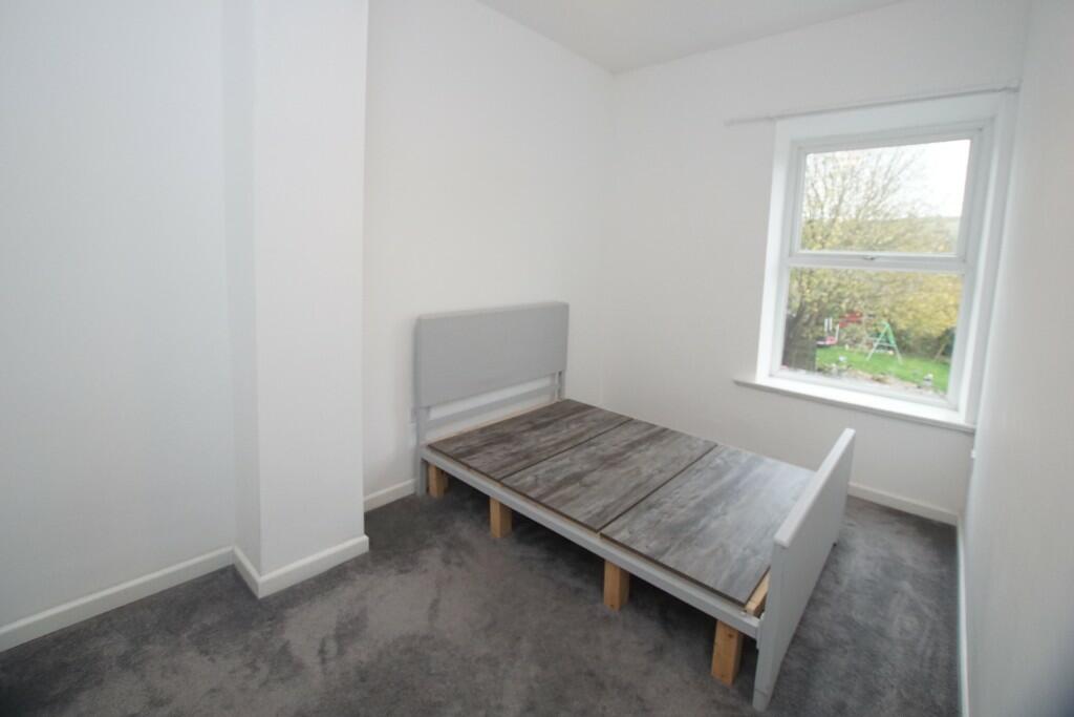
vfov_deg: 77.3
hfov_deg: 100.4
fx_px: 448
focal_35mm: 15
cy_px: 358
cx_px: 537
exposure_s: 1/160
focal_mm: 10
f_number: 4
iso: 1000
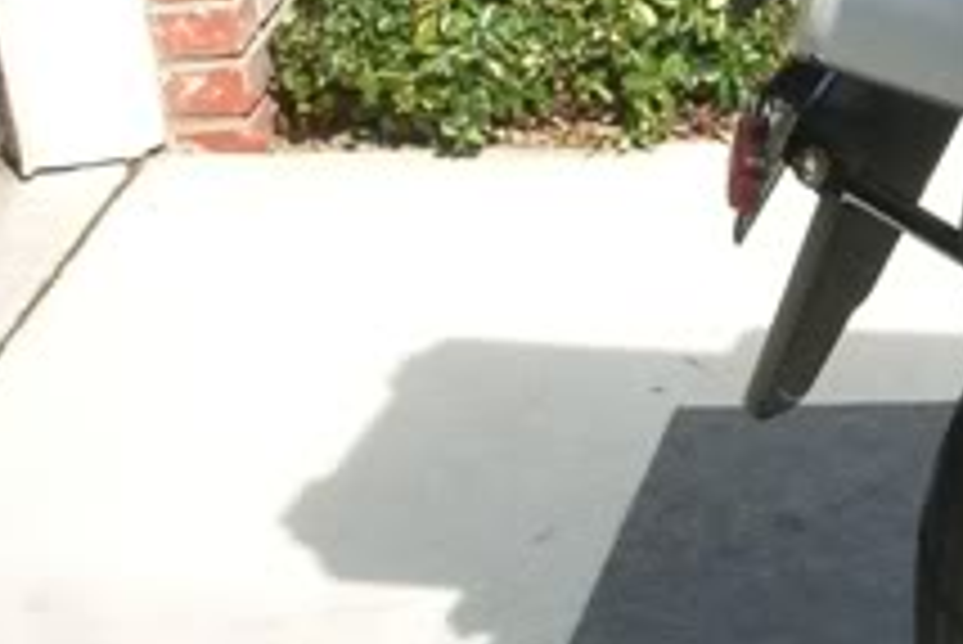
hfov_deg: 13.4
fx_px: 3908
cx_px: 1359
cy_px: -187
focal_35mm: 146
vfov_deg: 9.3
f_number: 5
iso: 80
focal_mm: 8.2
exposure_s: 1/160
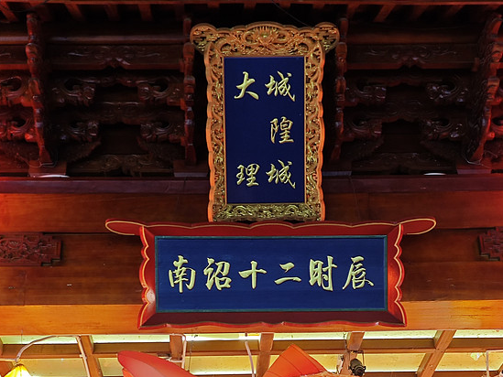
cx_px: 268
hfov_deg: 29.0
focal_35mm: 67
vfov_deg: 21.6
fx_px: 974
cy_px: 307
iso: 100
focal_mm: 6.68
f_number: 1.42
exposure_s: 1/50
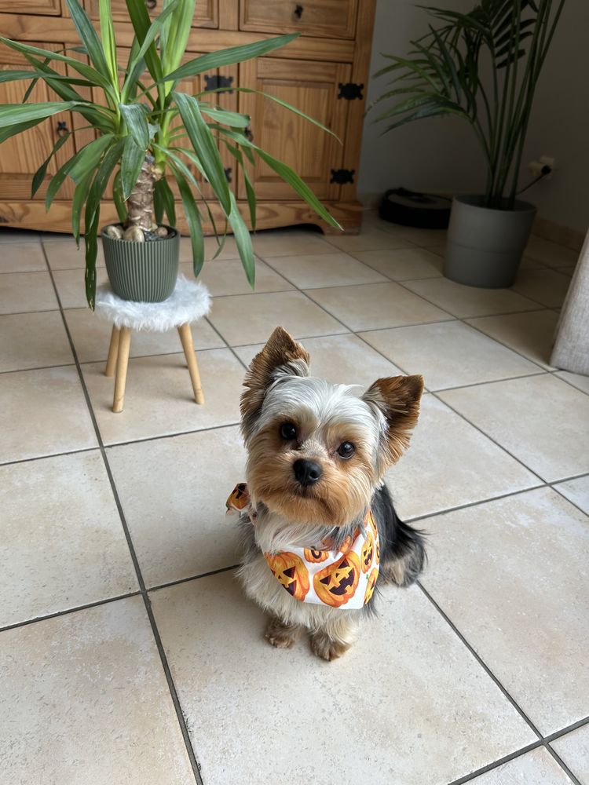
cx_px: 294
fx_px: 590
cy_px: 392
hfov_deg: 53.1
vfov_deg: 67.3
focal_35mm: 26
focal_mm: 5.7
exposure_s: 1/121
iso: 50
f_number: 1.5
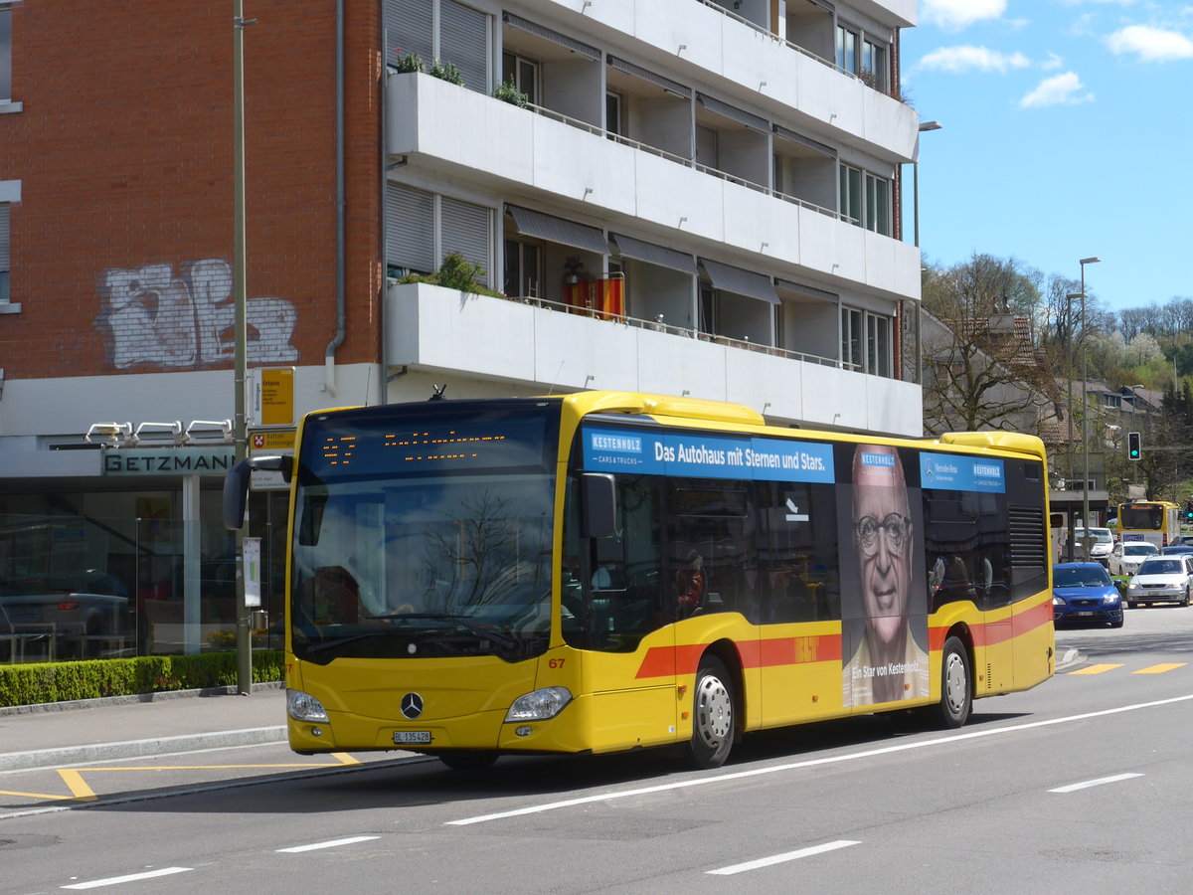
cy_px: 448
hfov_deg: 22.8
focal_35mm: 86
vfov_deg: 17.2
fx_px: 2964
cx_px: 596
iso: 80
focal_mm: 17
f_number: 4.5
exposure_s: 1/640
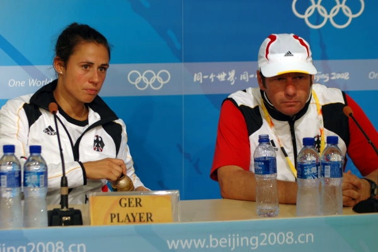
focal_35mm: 105
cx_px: 189
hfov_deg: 19.5
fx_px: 1102
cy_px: 126
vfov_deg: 13.0
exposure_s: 1/100
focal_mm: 70
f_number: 5
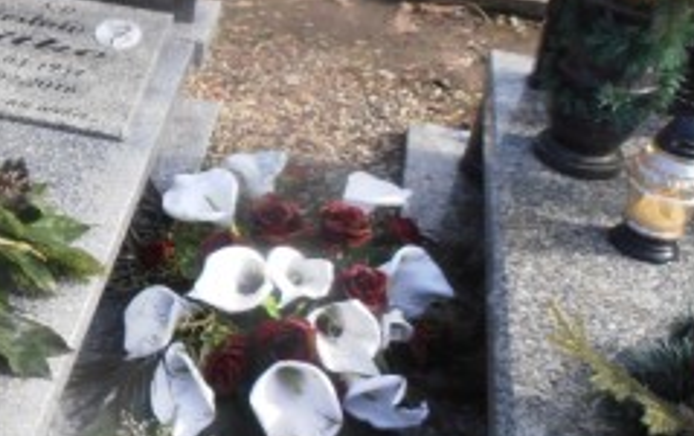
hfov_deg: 27.7
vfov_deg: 19.2
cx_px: -58
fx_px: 1288
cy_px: 195
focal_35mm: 68
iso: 80
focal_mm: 4.2
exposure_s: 1/50
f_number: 7.9
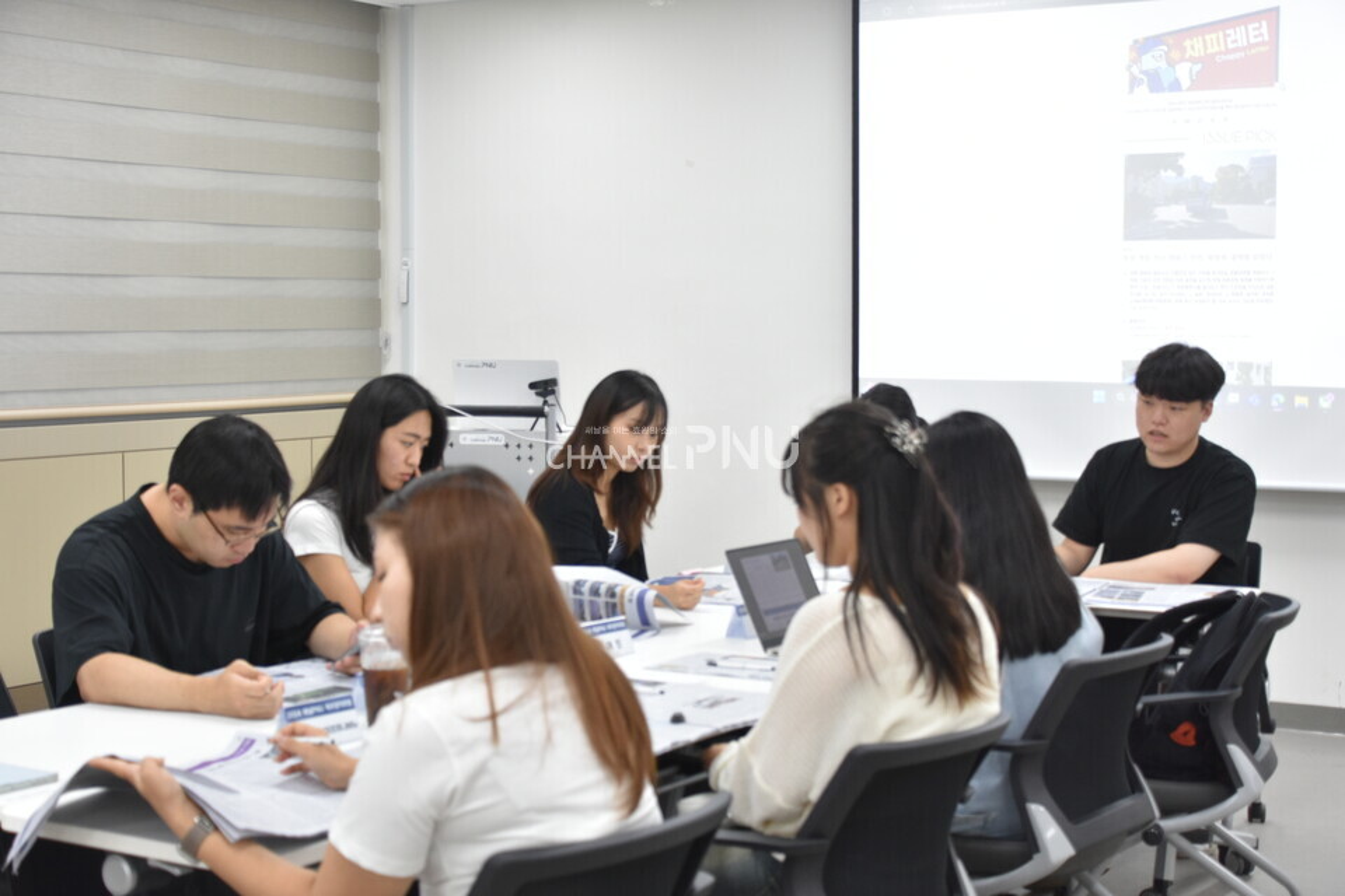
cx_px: 672
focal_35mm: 57
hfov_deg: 35.1
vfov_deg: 23.8
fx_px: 2129
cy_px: 448
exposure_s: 1/125
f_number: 5.6
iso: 800
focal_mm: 38
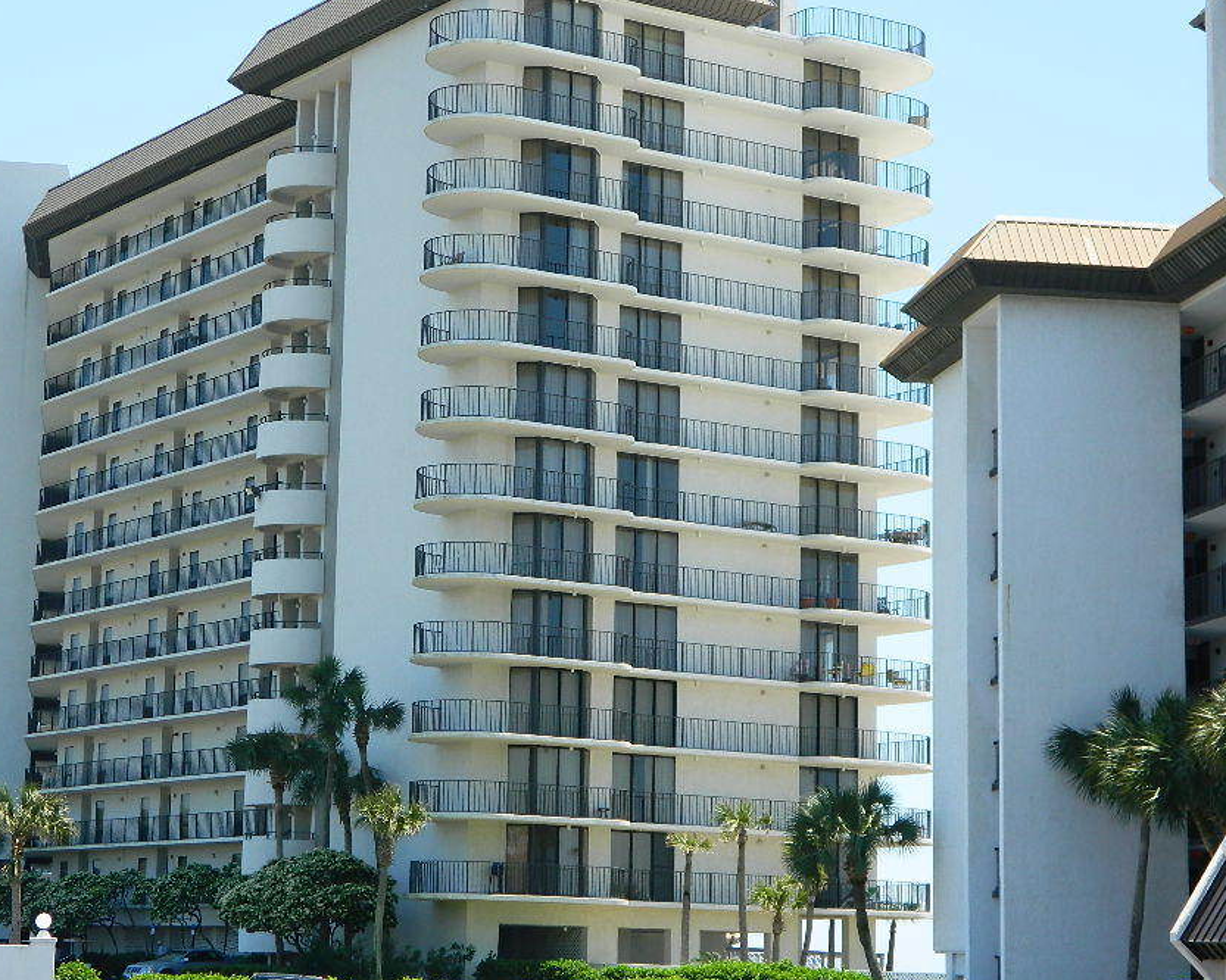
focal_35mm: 84
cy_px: 466
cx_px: 474
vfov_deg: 18.3
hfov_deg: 22.7
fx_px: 3047
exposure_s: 1/400
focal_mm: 12.6
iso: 80
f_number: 4
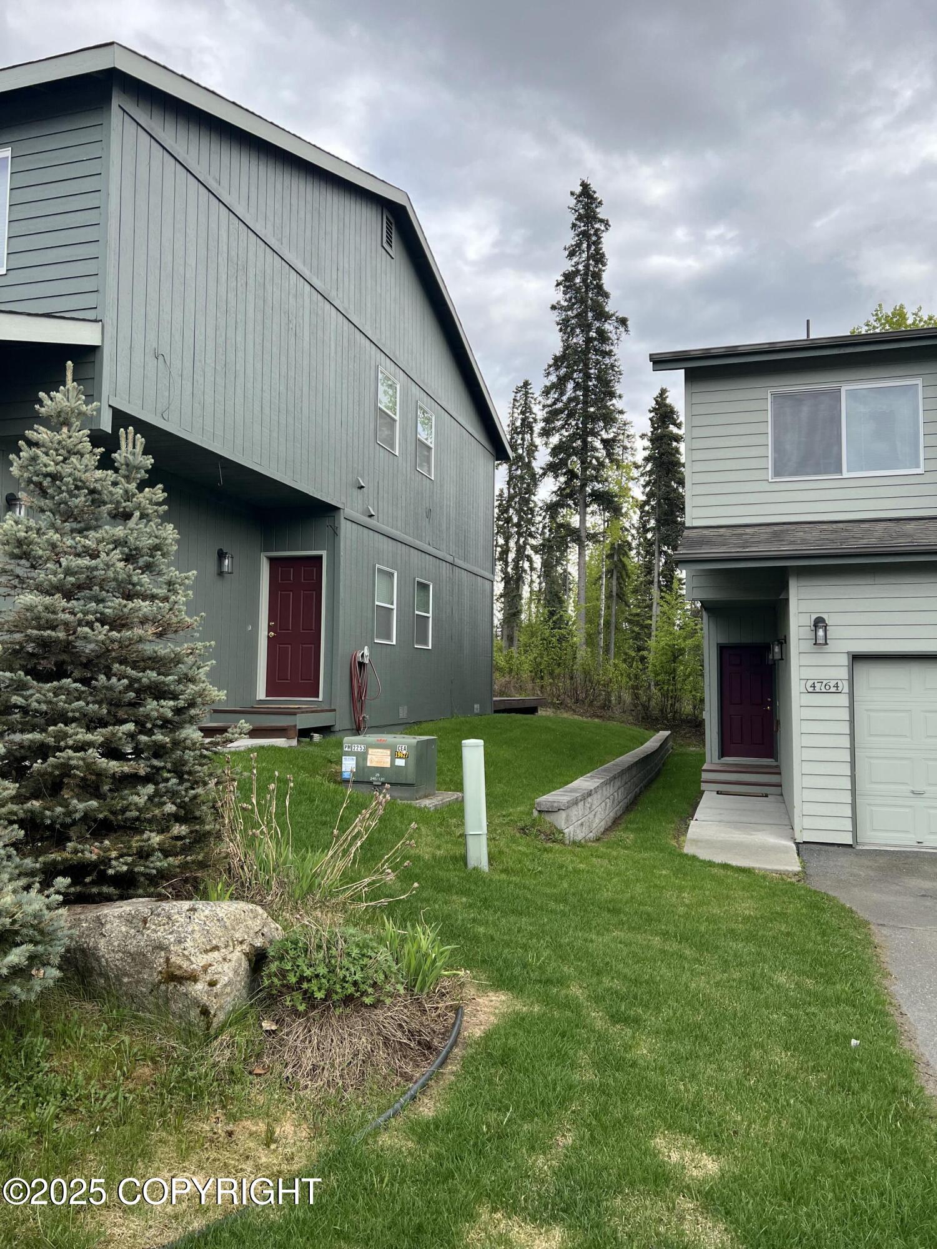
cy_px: 624
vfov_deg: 67.3
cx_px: 468
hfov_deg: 53.1
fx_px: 938
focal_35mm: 26
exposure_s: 1/1698
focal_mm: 5.7
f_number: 1.5
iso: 50
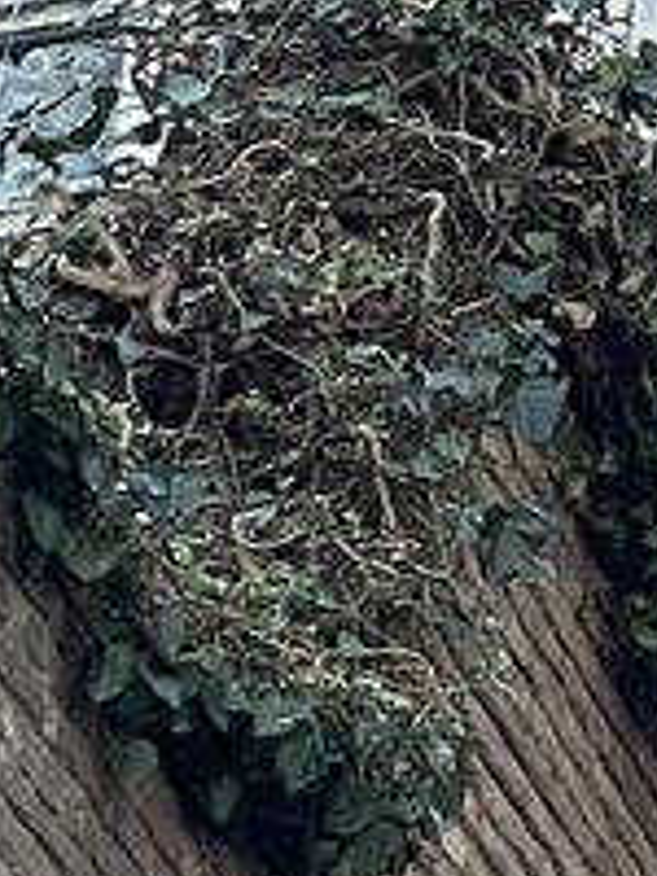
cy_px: -460
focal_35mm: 416
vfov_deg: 4.7
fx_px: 10527
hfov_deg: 3.4
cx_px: 2365
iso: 25
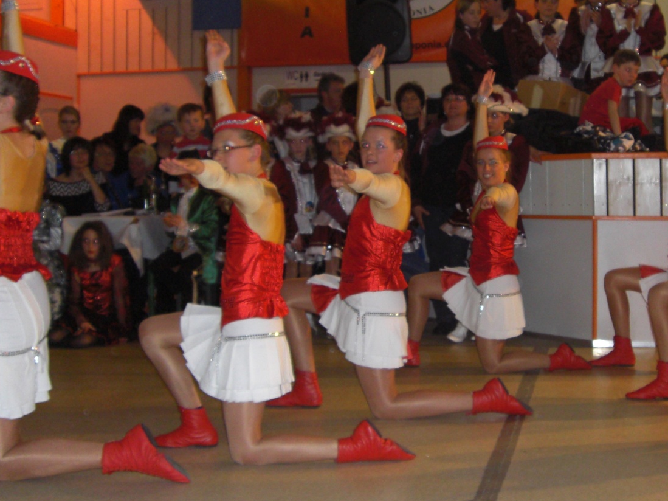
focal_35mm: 56
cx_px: 454
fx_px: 1081
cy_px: 206
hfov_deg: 34.0
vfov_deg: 26.1
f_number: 2.7
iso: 200
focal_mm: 6.2
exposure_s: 1/60
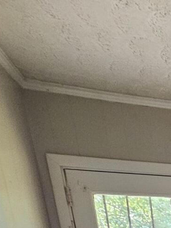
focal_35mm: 53
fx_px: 349
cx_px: 342
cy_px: 374
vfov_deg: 24.3
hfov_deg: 18.3
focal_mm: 2.2
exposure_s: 1/40
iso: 320
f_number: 2.2
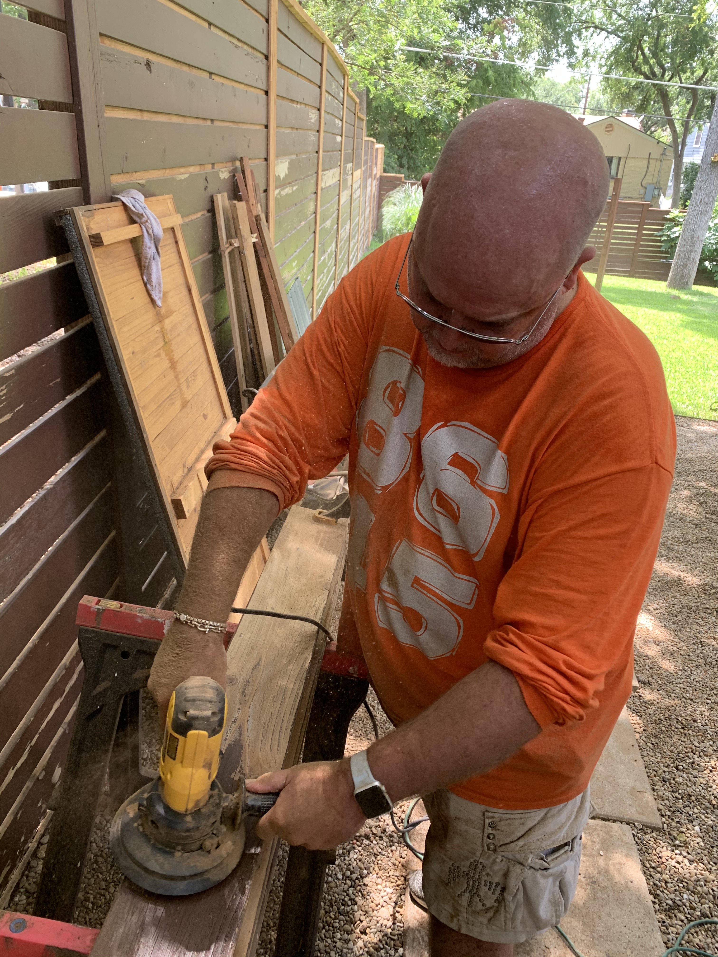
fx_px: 719
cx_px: 359
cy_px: 478
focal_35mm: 26
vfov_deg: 67.3
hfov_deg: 53.1
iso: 50
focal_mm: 4.25
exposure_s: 1/121
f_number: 1.8
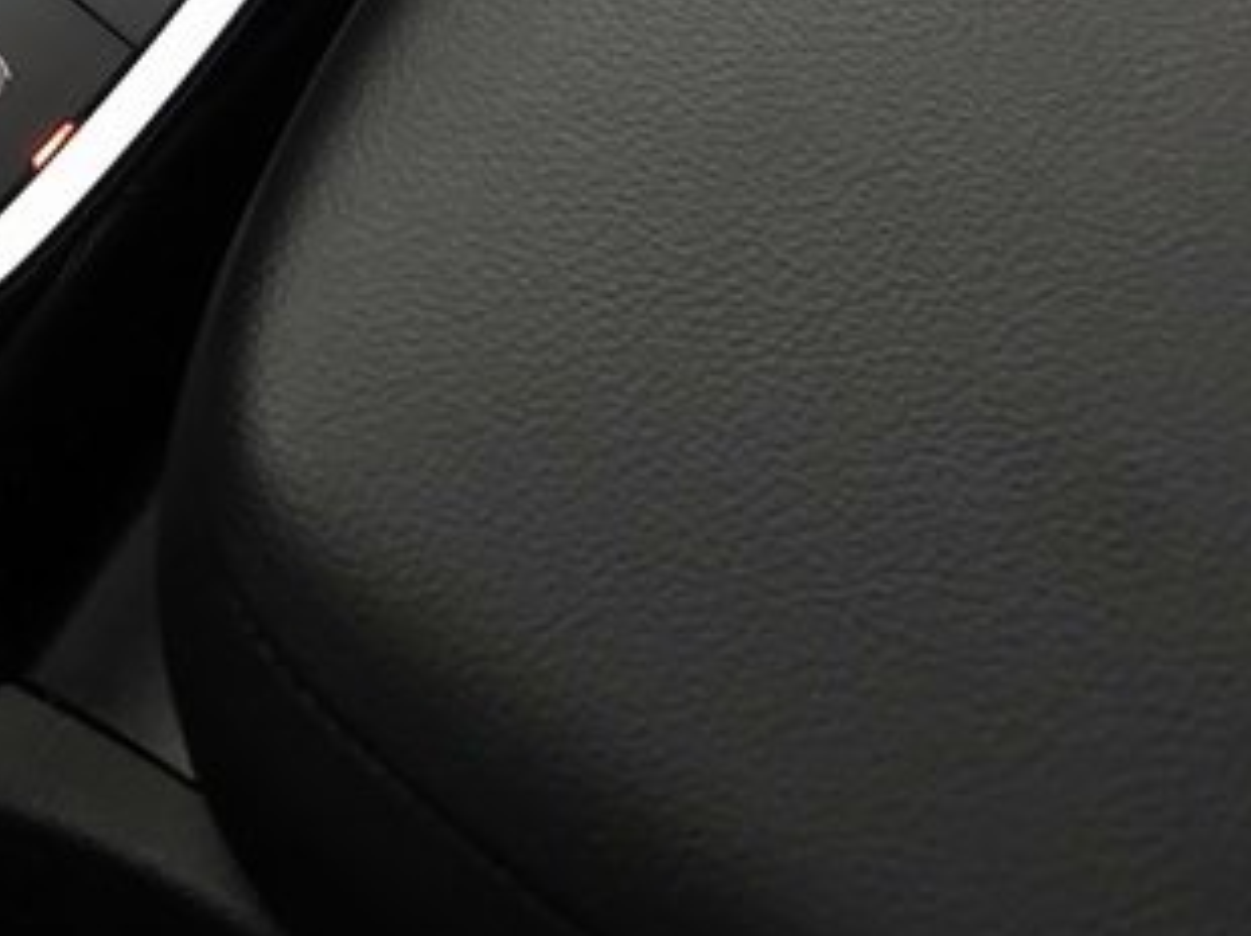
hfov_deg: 20.5
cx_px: -807
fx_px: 2744
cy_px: -464
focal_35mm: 76
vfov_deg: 17.4
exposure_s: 1/60
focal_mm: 6.3
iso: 250
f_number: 1.7
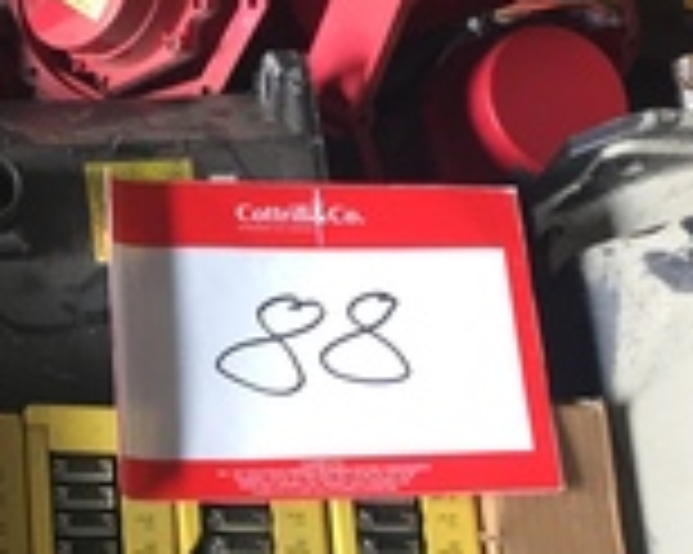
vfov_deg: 13.0
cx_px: -252
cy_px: 405
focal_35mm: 118
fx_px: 2419
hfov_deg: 15.4
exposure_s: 1/33
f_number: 2.2
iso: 32
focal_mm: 4.15
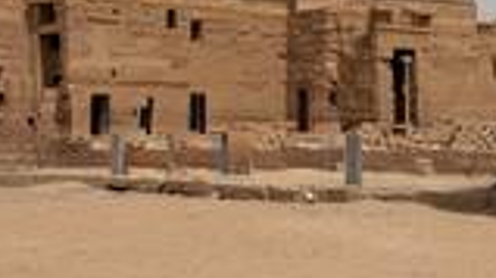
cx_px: 237
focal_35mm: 79
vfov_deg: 15.0
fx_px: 1038
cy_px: -3
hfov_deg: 26.9
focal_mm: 6.76
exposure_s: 1/12346
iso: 80
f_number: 1.78
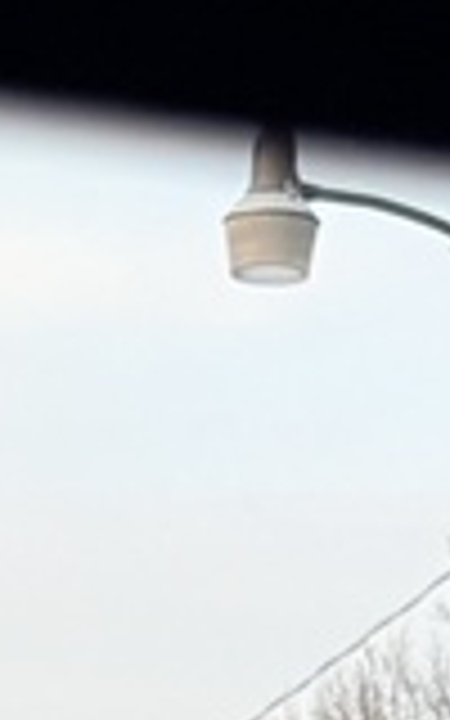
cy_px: 2012
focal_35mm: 459
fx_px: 9007
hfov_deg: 2.9
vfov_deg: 4.4
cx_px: -45
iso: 64
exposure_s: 1/121
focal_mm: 6.76
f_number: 1.78
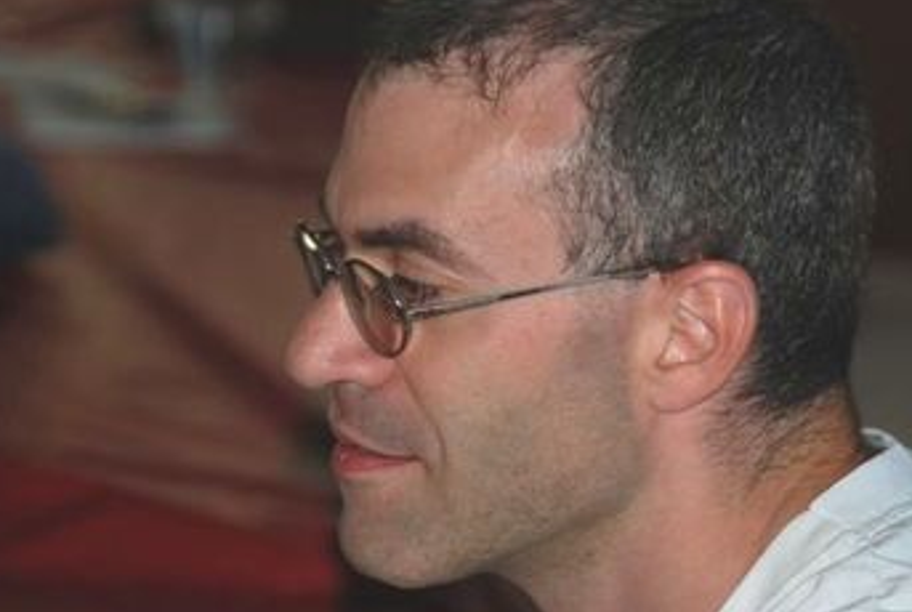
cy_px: 291
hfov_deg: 5.9
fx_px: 8857
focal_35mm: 349
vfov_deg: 4.0
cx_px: 509
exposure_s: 1/60
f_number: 6.3
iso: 100
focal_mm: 200
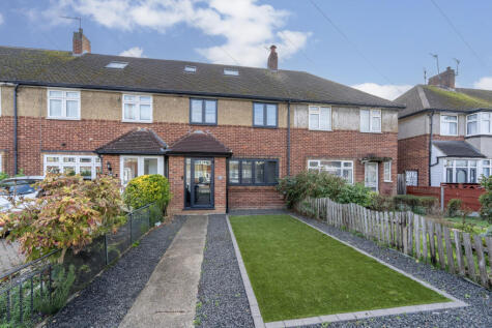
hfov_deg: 104.2
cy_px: 164
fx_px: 191
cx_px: 246
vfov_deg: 81.2
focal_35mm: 14
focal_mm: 14
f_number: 11
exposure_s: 1/125
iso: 250
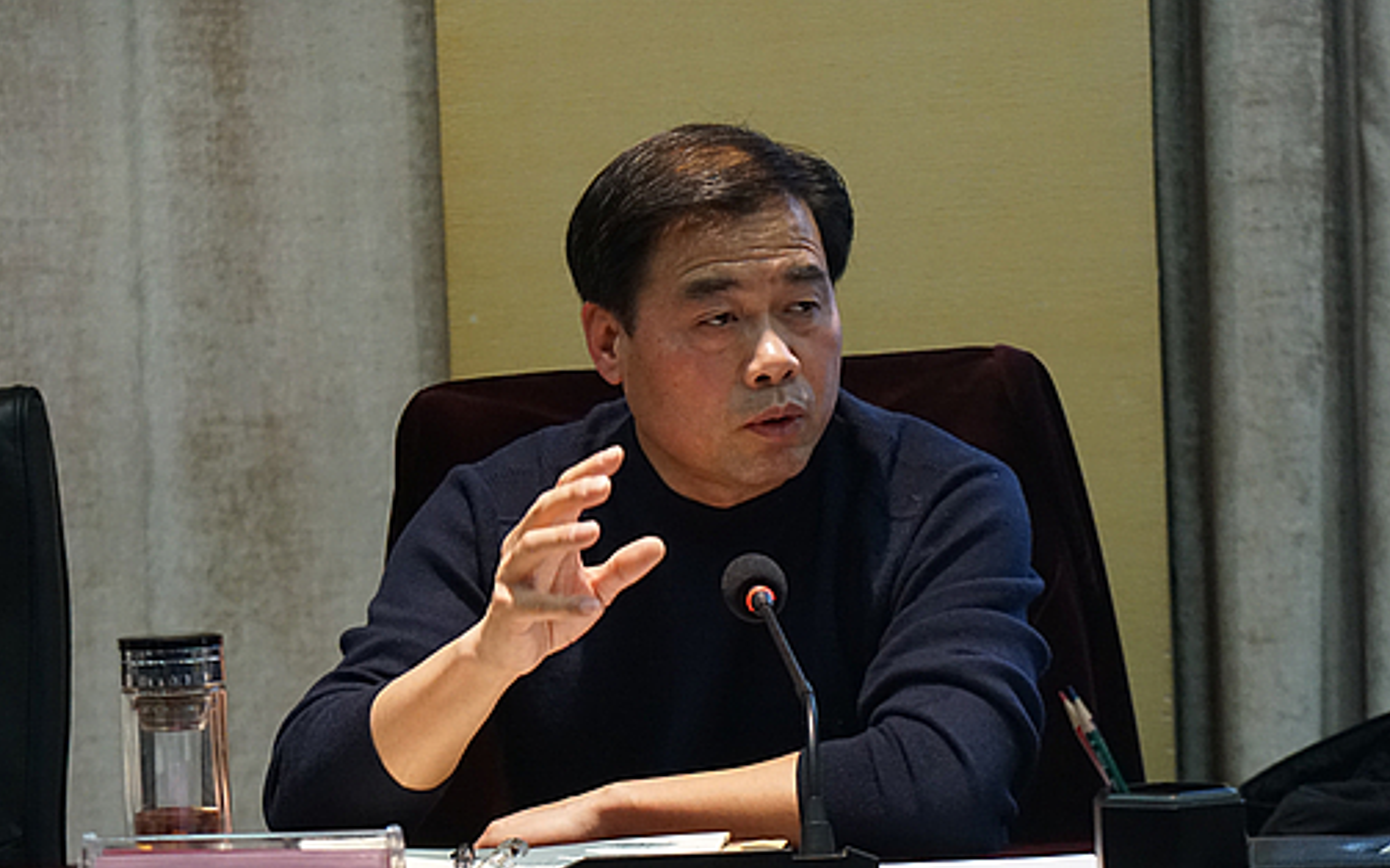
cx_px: 647
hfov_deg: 17.8
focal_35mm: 117
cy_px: 474
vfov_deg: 11.2
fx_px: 4431
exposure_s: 1/160
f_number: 4
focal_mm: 70
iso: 4000
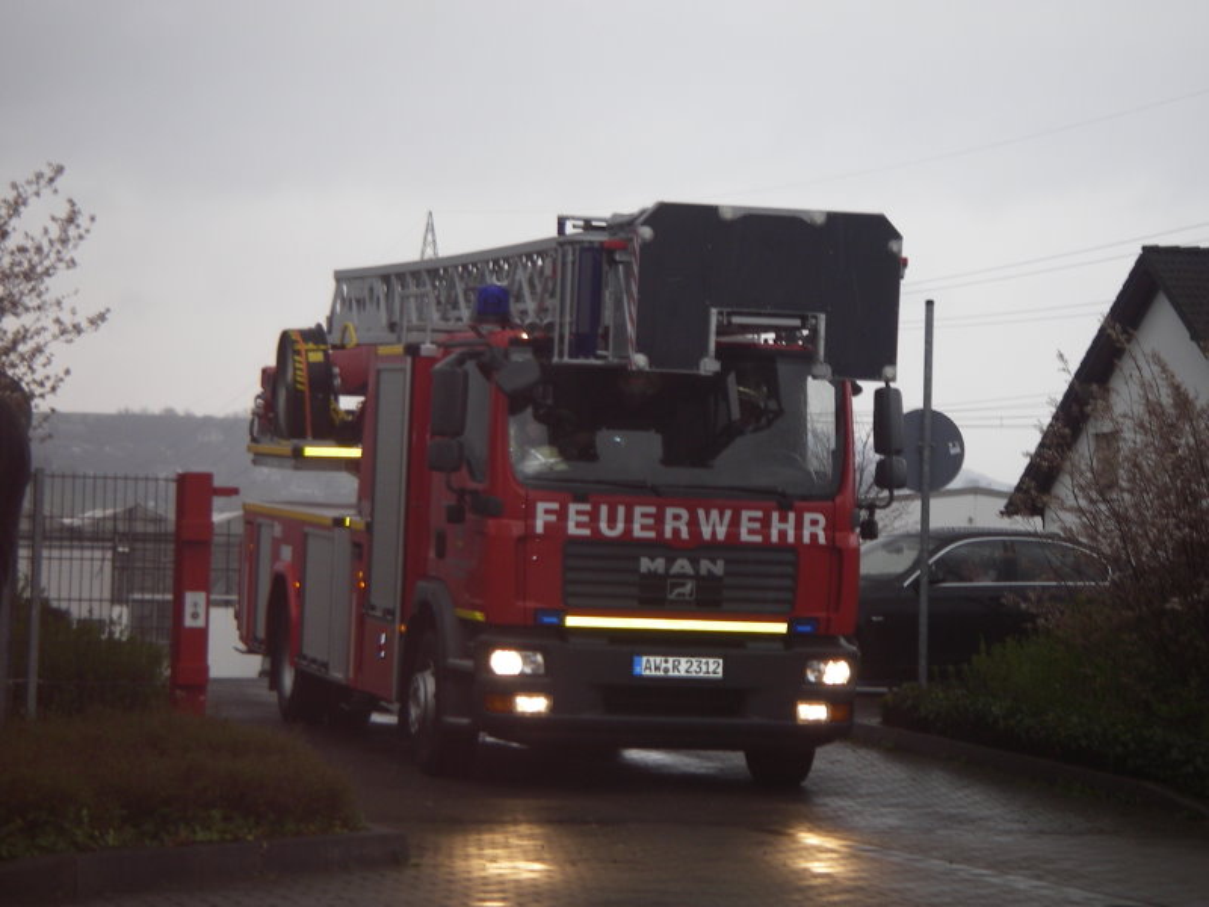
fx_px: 3982
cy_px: 454
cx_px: 604
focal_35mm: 114
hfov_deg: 17.3
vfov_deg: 13.0
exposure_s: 1/100
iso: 80
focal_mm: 18.9
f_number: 4
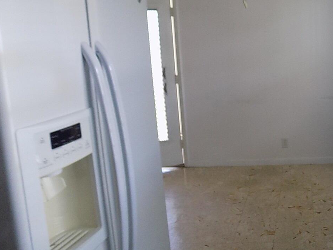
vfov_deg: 36.5
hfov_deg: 45.1
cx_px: 273
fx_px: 375
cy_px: 87
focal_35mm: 39
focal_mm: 4
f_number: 3.1
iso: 140
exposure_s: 1/30
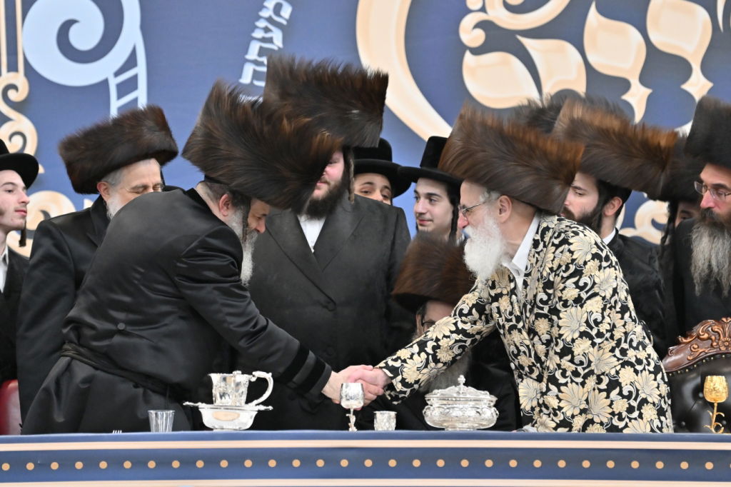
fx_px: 5176
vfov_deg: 5.4
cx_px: 366
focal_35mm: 255
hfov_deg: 8.1
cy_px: 244
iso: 1600
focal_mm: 170
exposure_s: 1/400
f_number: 2.8
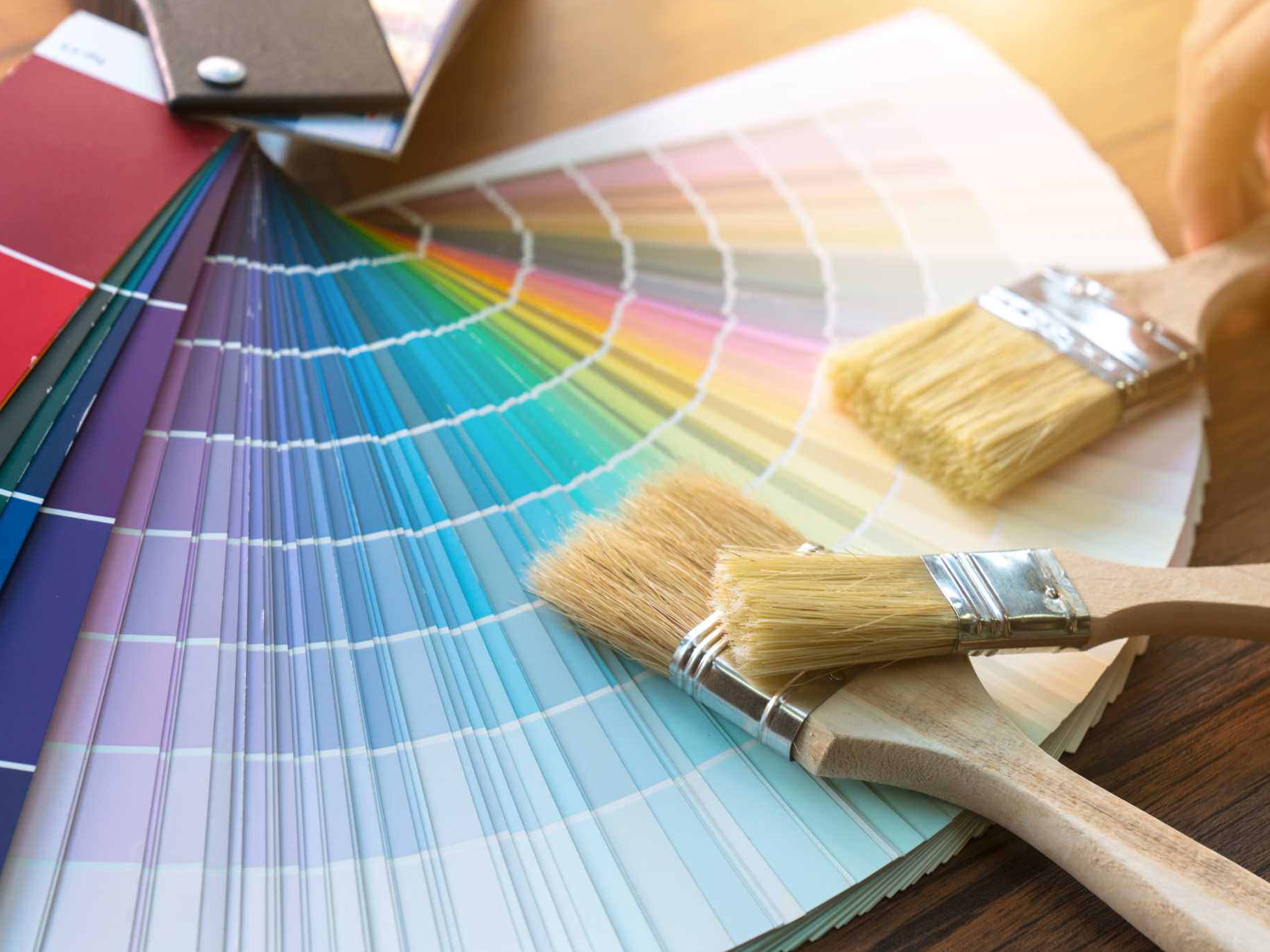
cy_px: 477
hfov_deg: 25.7
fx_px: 2788
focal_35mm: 76
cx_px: 636
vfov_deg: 19.4
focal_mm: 70
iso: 250
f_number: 6.3
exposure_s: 1/80
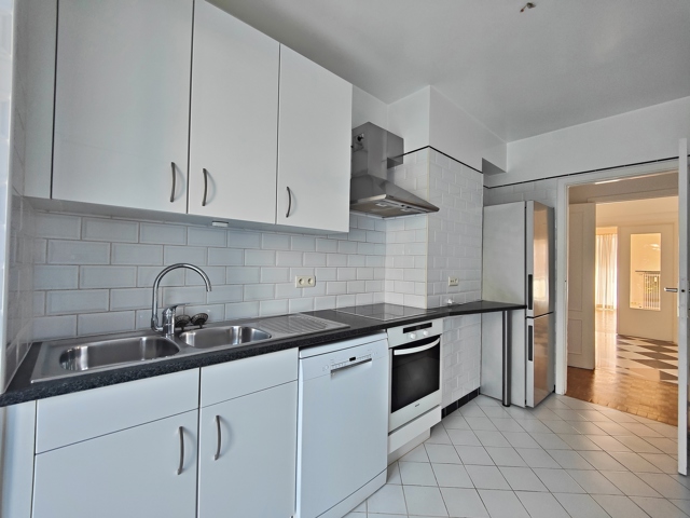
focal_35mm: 15
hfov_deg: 98.2
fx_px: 299
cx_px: 345
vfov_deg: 81.7
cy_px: 259
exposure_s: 1/50
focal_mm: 3.5
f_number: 2.2
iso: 250
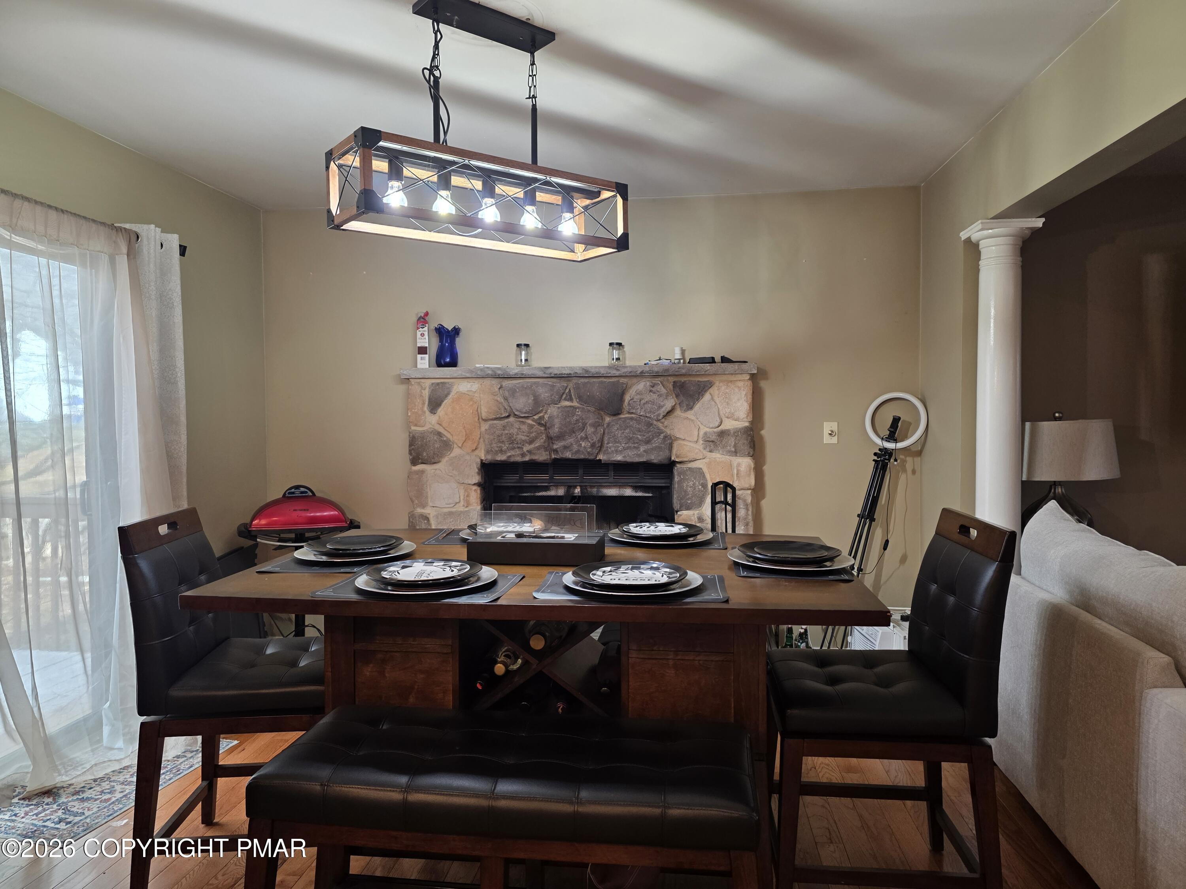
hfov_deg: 73.9
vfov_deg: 58.9
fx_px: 788
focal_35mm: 23
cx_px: 593
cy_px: 444
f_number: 1.7
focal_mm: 6.3
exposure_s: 1/120
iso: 160
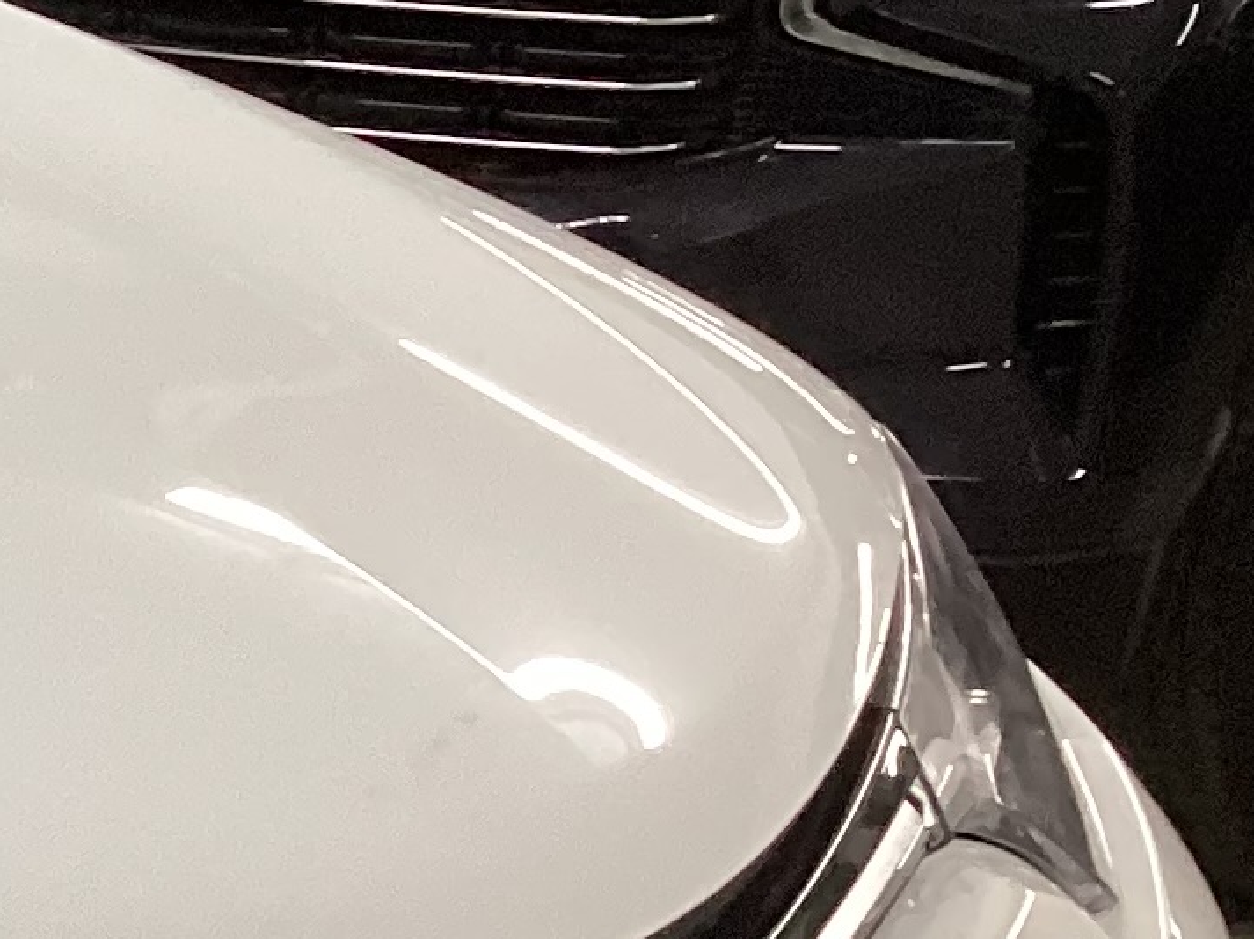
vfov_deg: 10.3
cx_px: -1425
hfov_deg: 12.0
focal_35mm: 142
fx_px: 5141
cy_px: 967
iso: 125
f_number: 2.4
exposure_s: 1/60
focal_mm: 3.3
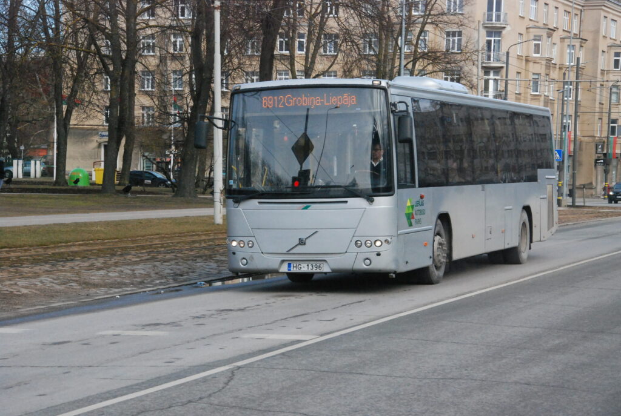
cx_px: 310
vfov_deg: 14.8
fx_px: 1607
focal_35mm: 93
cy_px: 208
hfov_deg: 21.9
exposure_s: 1/1250
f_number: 9
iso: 1600
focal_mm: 62
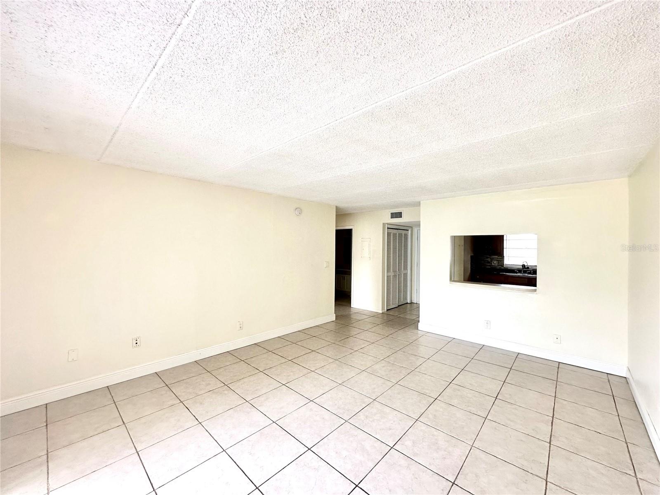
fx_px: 267
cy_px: 248
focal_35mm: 14
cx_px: 330
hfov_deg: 102.1
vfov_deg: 85.7
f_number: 2.2
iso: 100
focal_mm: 2.22
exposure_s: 1/99
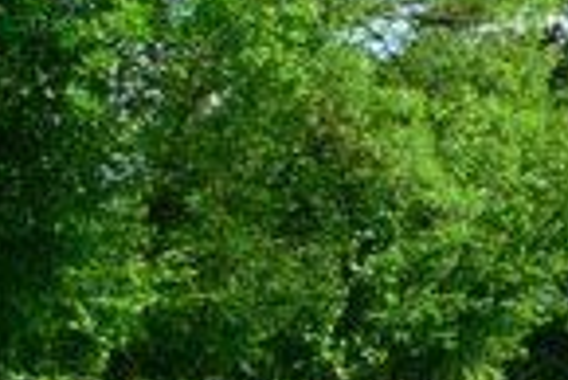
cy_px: 290
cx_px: 768
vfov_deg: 11.8
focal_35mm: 116
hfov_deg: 16.5
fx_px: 1832
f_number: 8
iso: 100
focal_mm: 6
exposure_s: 1/125
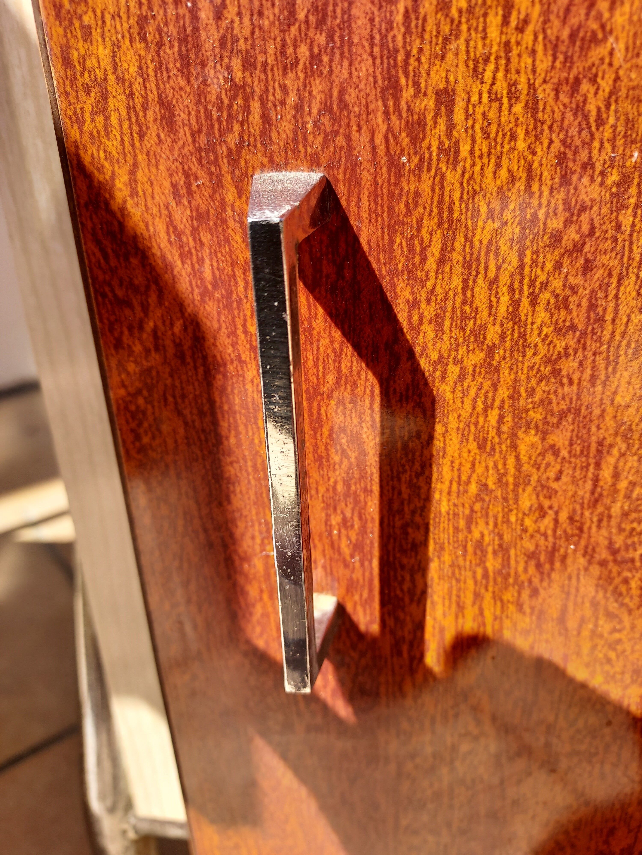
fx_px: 593
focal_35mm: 24
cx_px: 321
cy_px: 428
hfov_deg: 56.8
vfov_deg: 71.6
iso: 40
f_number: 1.8
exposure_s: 1/655
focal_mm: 4.6
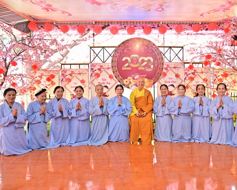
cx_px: 142
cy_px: 97
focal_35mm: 28
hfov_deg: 61.7
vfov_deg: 51.6
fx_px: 196
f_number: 5.6
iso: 1250
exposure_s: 1/80
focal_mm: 24
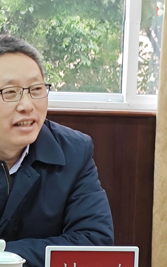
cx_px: -11
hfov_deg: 7.6
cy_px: 134
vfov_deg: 12.2
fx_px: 1252
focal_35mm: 172
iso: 200
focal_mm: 5.84
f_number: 1.6
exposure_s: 1/50
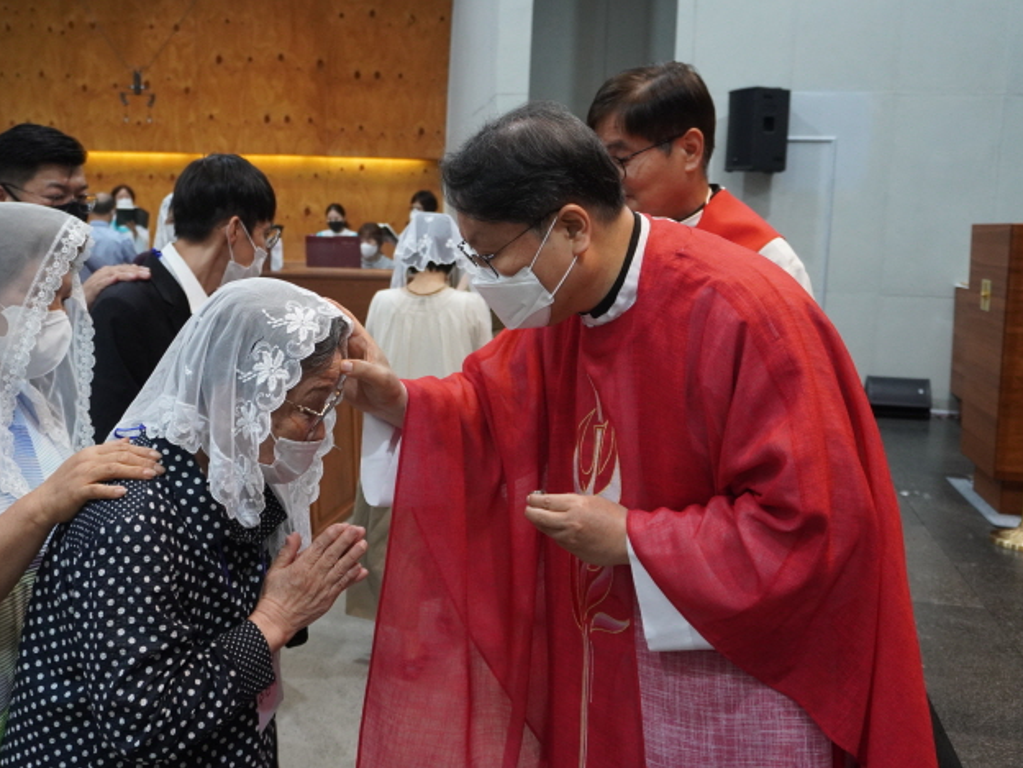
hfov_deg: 53.1
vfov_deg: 41.2
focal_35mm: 35
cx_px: 444
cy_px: 385
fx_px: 1021
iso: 1600
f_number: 4
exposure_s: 1/160
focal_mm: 21
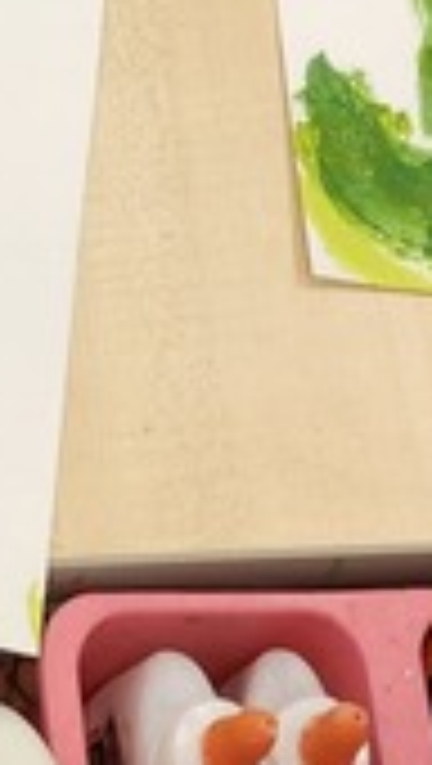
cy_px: -940
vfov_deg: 12.0
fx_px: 3066
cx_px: 112
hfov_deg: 8.1
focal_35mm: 151
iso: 100
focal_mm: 5.54
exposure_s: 1/120
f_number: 1.8
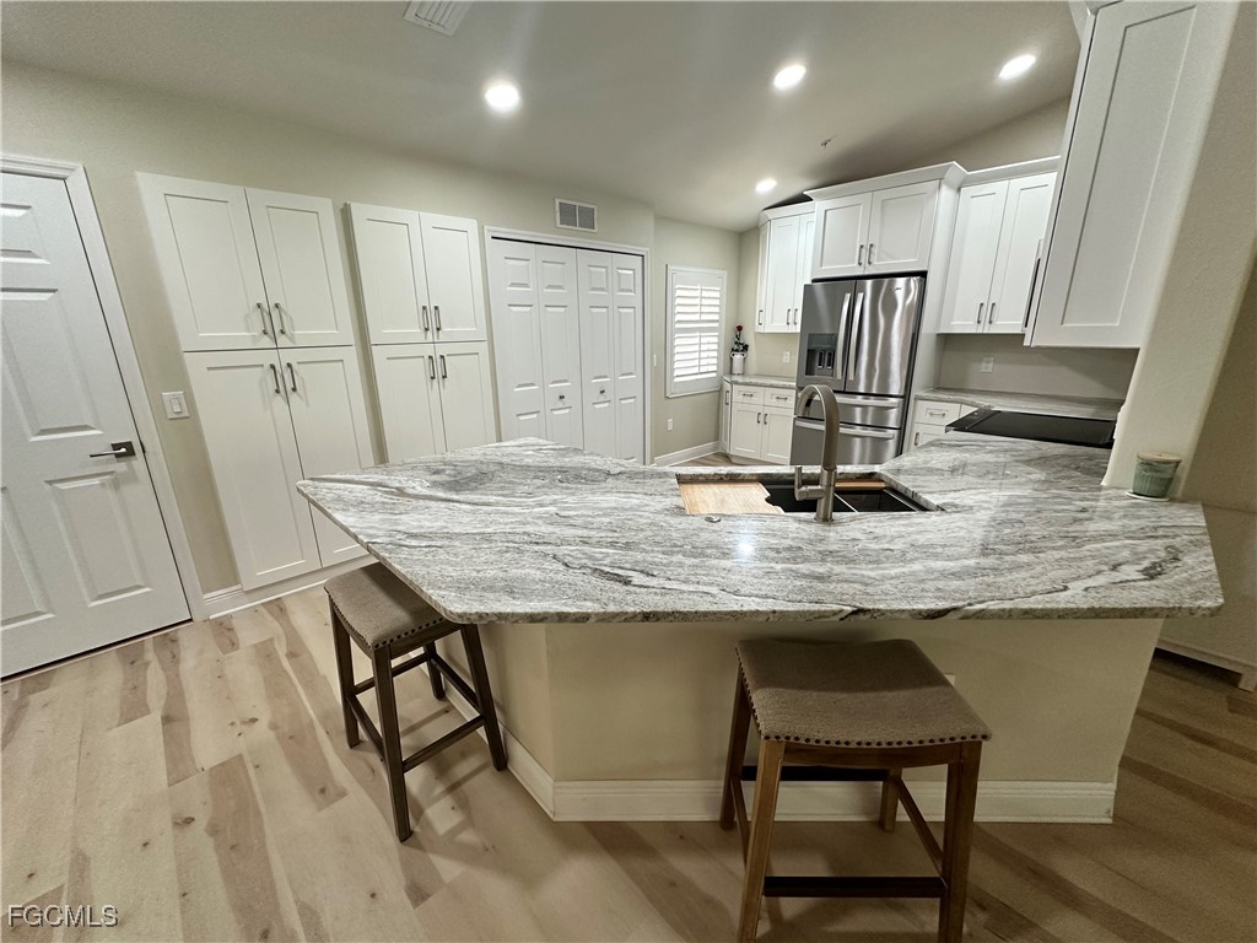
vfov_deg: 85.7
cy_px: 472
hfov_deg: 102.1
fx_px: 508
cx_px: 628
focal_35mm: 14
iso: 250
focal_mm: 2.22
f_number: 2.2
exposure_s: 1/120
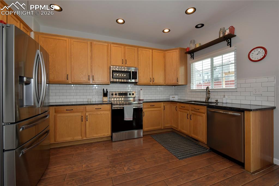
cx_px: 140
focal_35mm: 15
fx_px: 116
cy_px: 93
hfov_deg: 100.4
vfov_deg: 77.3
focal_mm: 15
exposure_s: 1/160
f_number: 9
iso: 1250
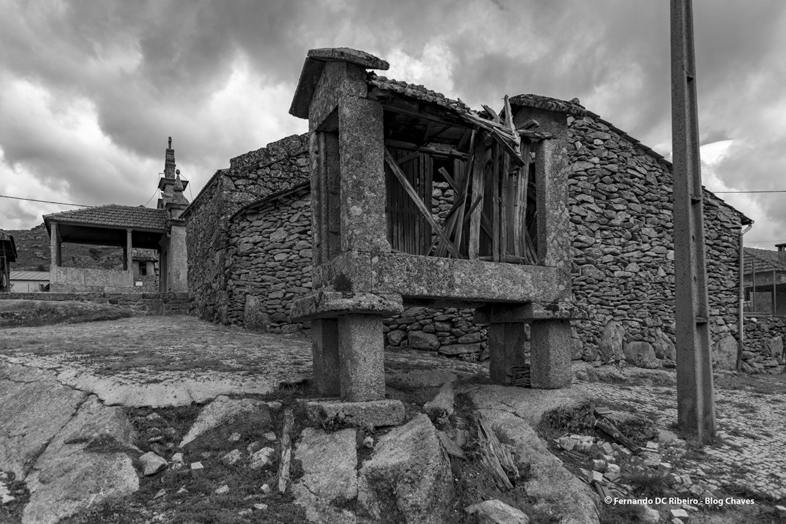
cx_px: 393
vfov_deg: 53.2
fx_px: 524
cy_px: 262
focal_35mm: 24
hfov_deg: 73.7
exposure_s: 1/800
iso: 100
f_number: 4.5
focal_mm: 24
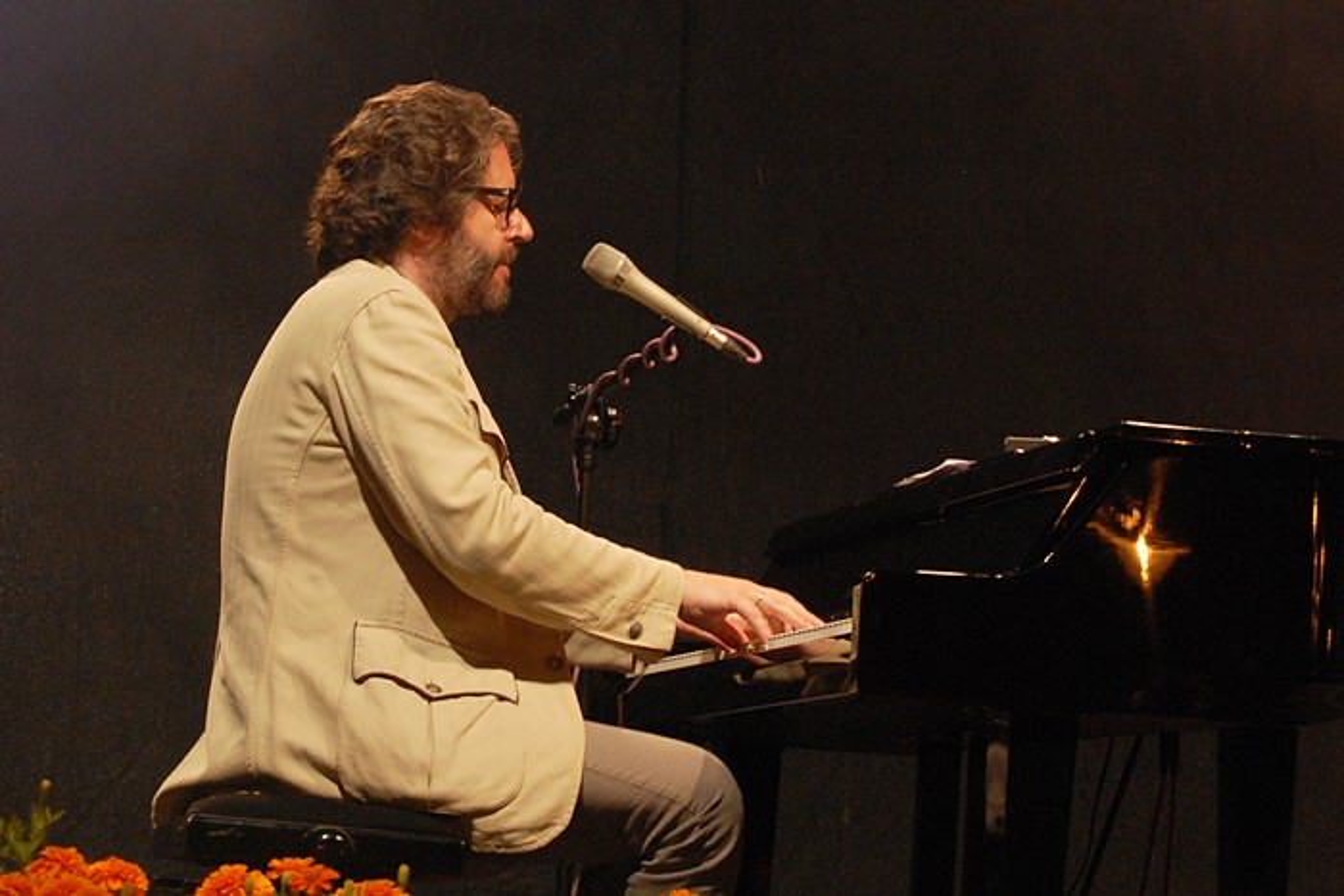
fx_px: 3080
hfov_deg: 24.6
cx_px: 672
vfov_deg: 16.6
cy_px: 448
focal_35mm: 82
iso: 800
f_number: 8
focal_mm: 55
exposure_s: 1/20
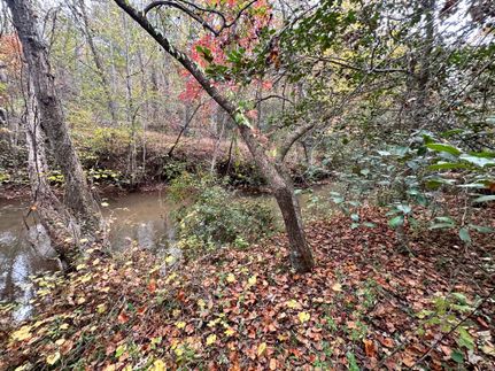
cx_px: 248
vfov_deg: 85.6
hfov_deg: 102.1
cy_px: 186
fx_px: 200
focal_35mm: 14
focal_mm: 2.22
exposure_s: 1/99
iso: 160
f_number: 2.2
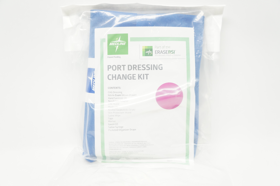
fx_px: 256
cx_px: 140
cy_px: 93
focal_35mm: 33
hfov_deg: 57.3
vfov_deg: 39.9
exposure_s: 1/400
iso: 1600
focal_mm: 22
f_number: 4
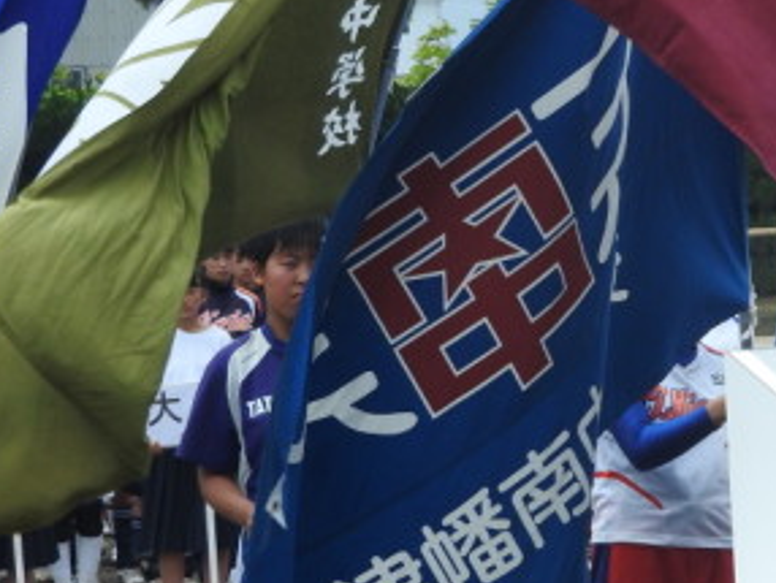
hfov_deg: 8.2
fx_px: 5407
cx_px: 738
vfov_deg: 6.2
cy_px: 298
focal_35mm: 241
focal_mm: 20.6
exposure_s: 1/400
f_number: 5
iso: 100
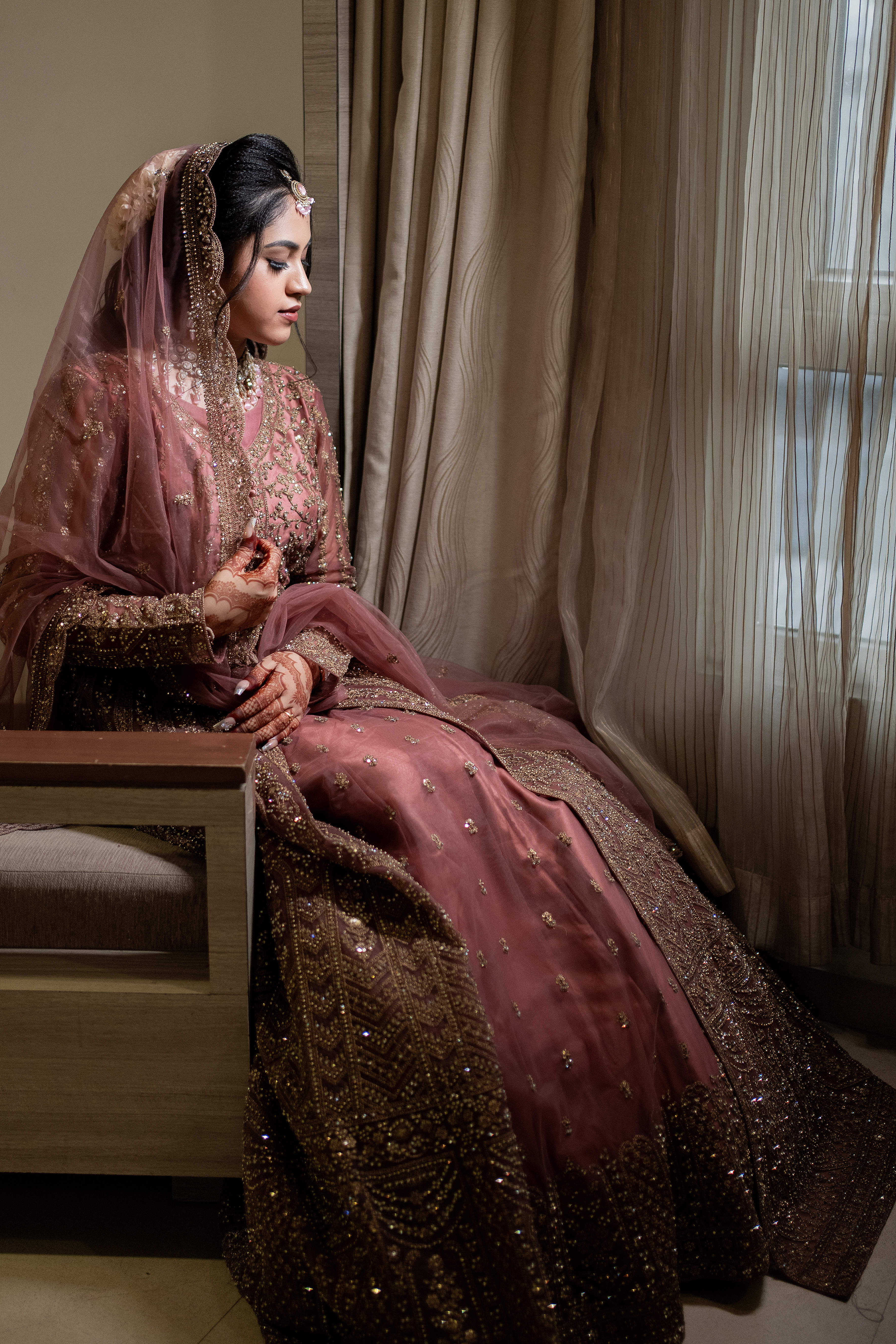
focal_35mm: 45
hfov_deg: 29.8
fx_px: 1680
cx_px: 389
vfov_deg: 43.4
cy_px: 553
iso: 1000
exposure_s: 1/320
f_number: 1.8
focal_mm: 35
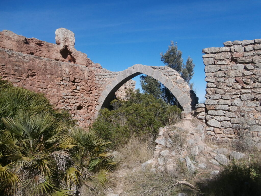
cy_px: 98
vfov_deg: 56.8
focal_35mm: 24
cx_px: 130
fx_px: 181
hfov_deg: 71.6
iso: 100
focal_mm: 4.2
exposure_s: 1/1250
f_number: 3
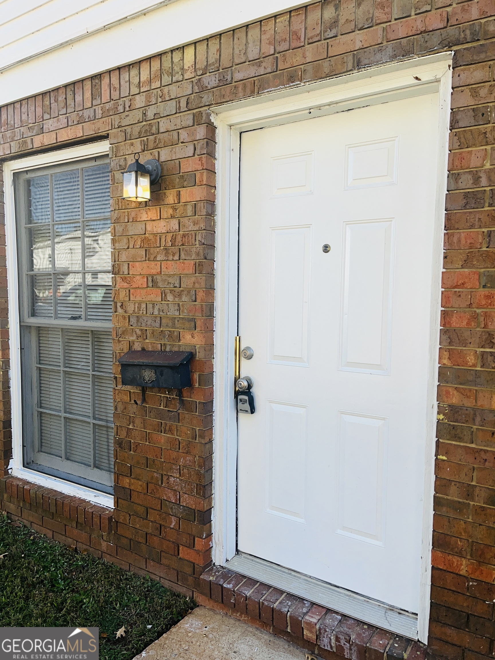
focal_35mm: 26
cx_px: 248
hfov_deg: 53.1
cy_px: 330
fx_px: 496
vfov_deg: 67.3
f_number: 1.6
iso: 32
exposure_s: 1/799
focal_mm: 5.1
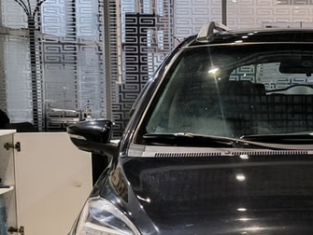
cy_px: 240
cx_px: 306
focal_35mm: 110
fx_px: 996
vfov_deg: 13.3
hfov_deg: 17.5
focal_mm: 6.92
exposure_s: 1/99.9
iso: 400
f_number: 1.9
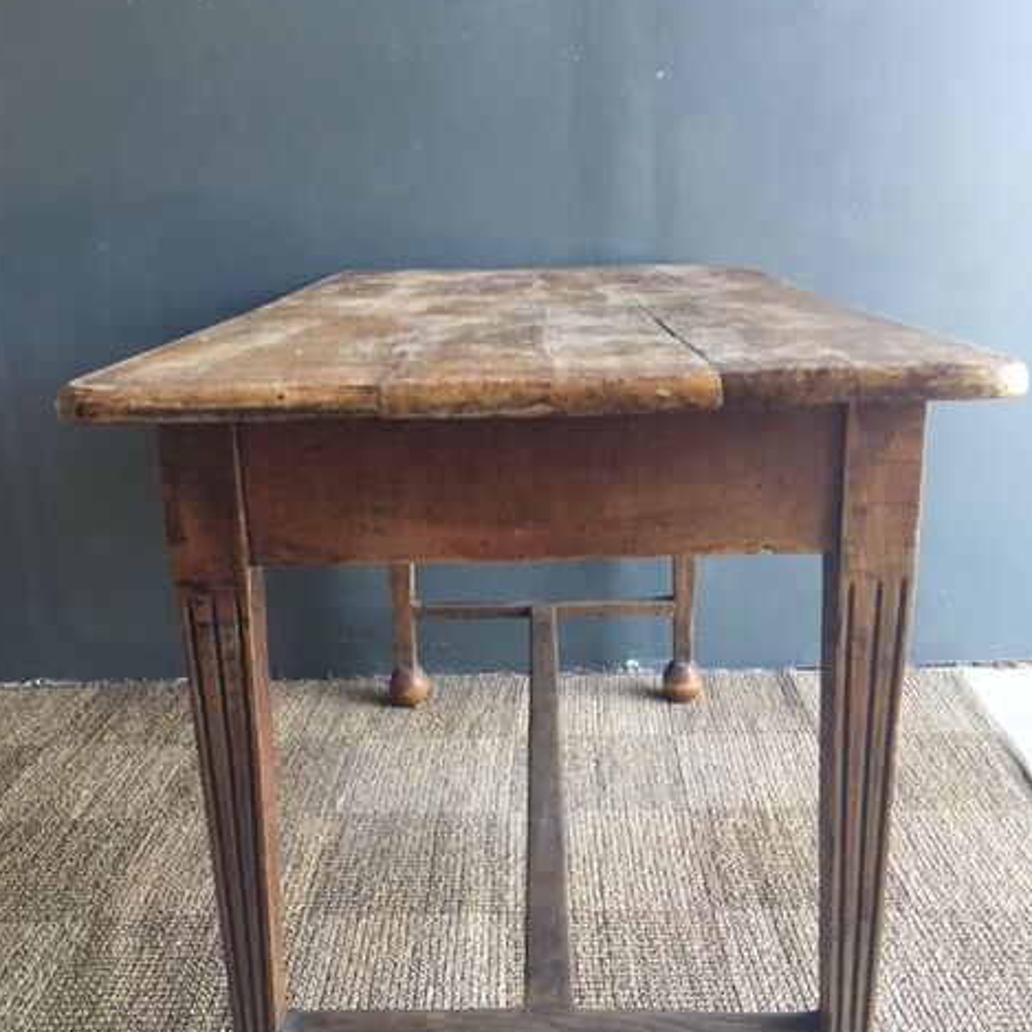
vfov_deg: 47.1
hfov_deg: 47.2
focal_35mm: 35
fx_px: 1181
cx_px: 515
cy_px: 572
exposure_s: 1/33
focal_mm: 4.15
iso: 50
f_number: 2.2
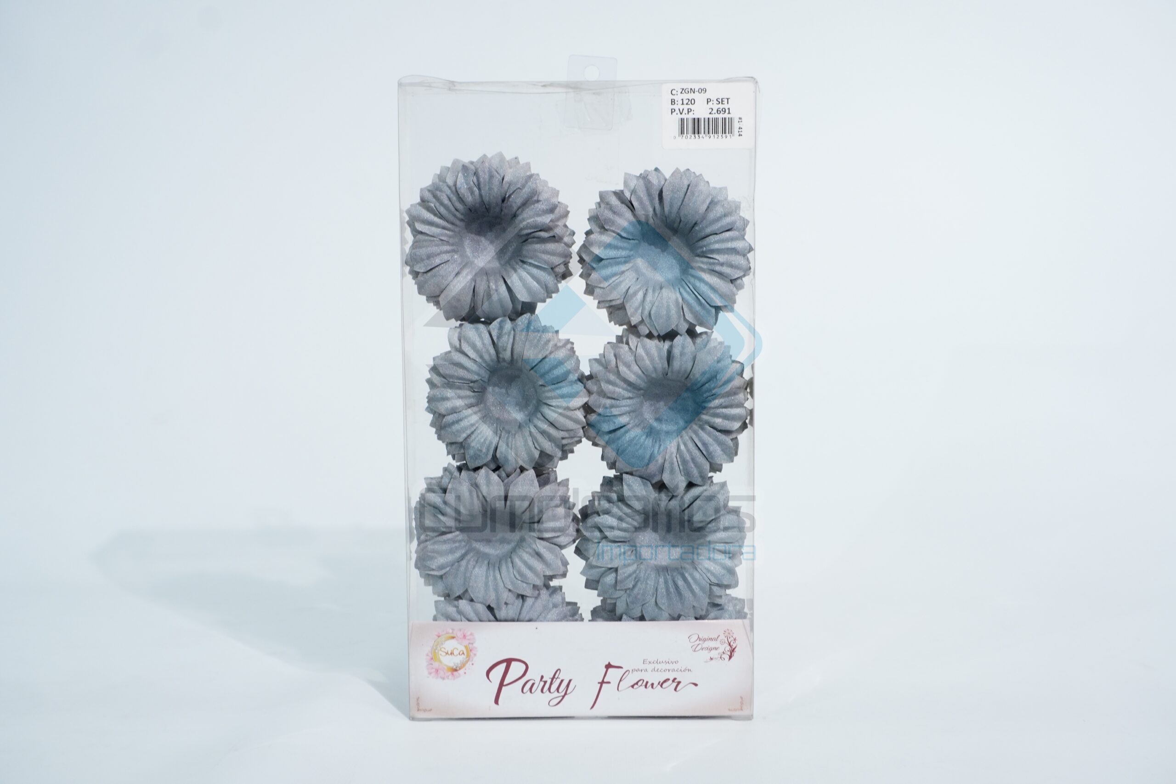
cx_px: 588
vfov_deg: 40.0
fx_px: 1078
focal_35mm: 33
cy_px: 392
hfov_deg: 57.2
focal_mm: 22
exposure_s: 1/45
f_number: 8
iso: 400
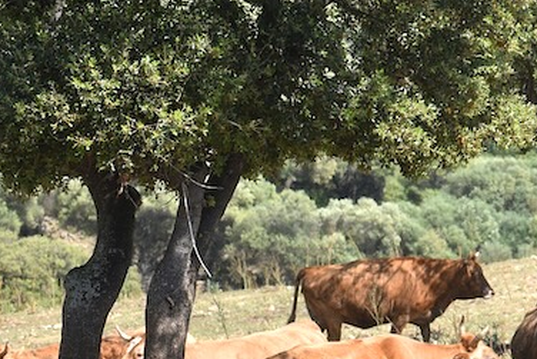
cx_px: 687
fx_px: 5715
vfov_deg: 3.6
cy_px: 39
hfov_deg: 5.4
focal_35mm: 383
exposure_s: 1/250
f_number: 8
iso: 280
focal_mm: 120
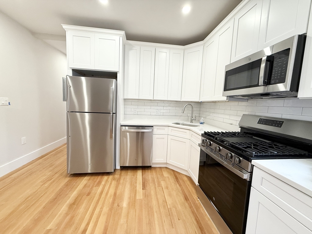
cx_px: 156
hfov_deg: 102.1
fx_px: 126
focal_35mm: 14
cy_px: 117
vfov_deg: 85.7
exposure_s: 1/120
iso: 250
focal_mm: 2.22
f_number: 2.2
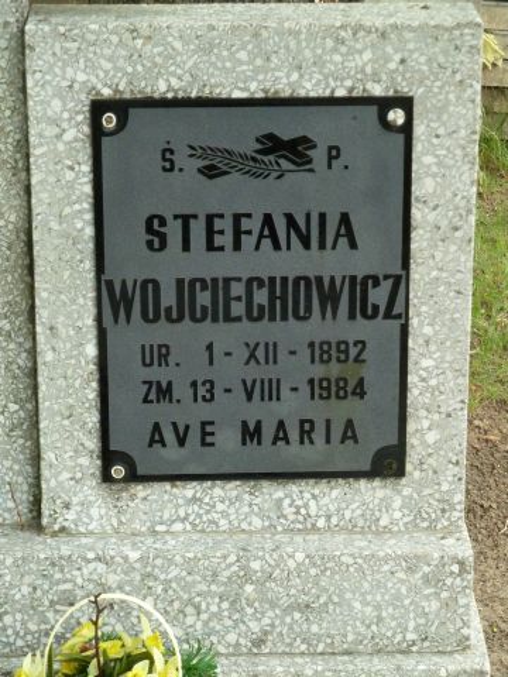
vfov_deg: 16.6
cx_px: 254
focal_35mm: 119
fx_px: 2328
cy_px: 338
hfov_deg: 12.5
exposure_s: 1/200
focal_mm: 19.5
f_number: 4.4
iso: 500
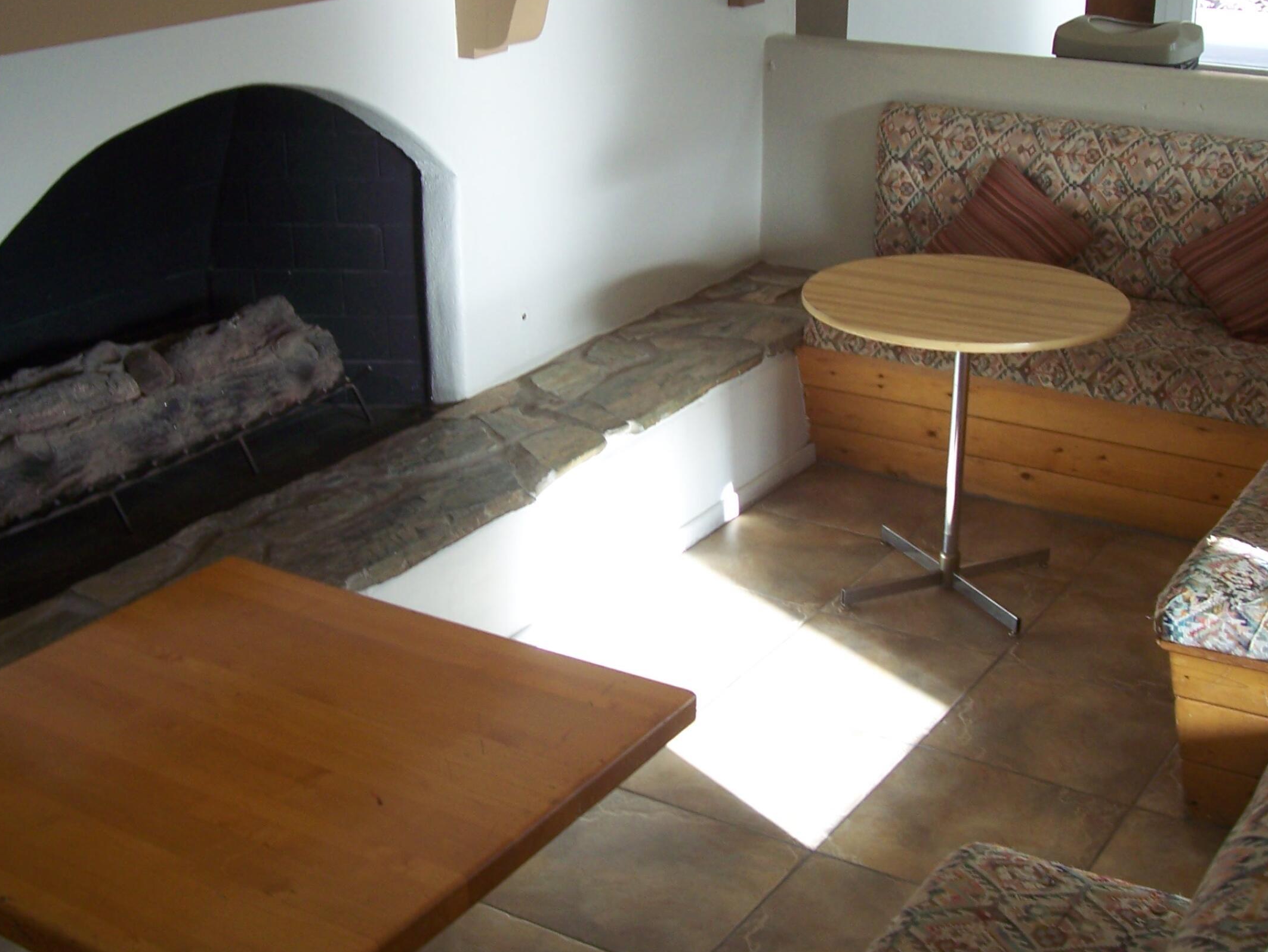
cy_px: 387
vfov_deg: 30.2
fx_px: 1760
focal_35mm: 48
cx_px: 603
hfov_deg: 39.6
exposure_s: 1/60
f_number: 2.7
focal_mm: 5.6
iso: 80
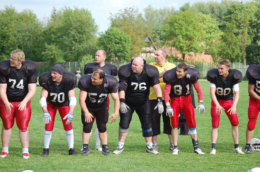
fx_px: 757
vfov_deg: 13.0
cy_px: 86
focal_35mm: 105
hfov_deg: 19.5
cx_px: 130
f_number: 4
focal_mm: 70
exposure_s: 1/1000
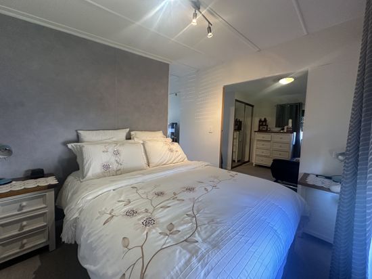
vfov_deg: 85.6
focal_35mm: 14
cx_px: 186
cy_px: 140
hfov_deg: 102.1
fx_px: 150
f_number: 2.2
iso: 320
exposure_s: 1/100
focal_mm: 2.22
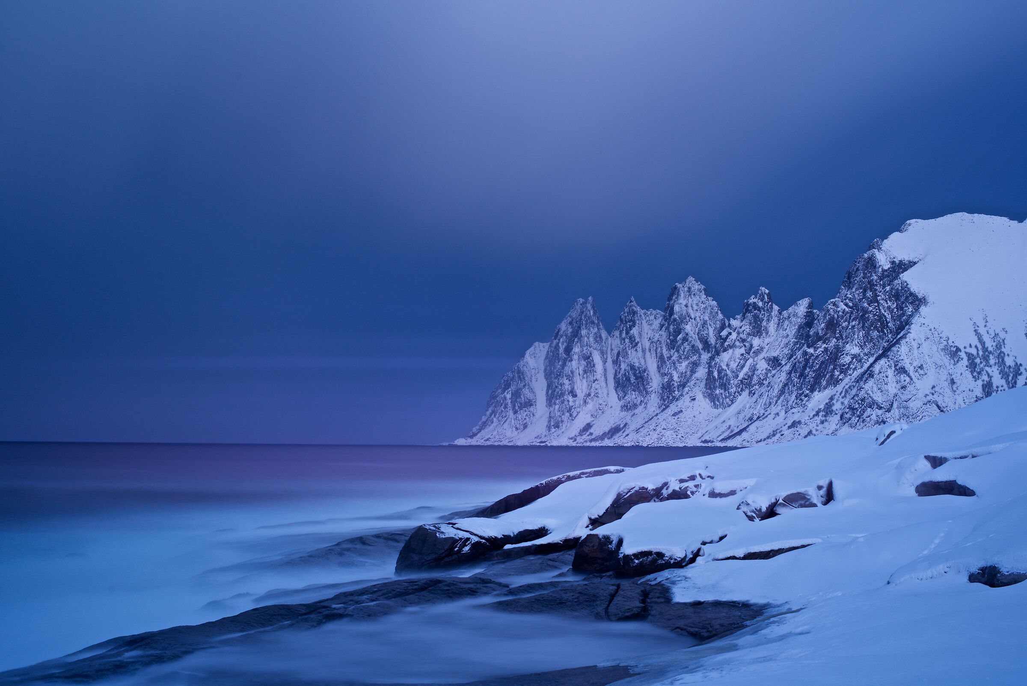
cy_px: 343
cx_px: 514
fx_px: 1427
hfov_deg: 39.6
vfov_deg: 27.0
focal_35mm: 50
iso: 200
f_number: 9
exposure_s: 294
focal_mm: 50
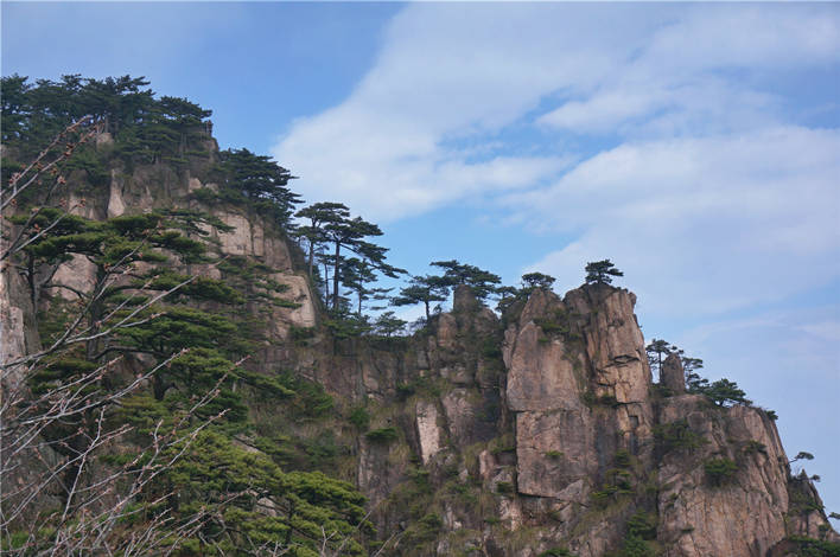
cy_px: 278
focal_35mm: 45
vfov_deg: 29.8
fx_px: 1049
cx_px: 420
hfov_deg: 43.7
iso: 200
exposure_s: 1/500
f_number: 9
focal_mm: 30
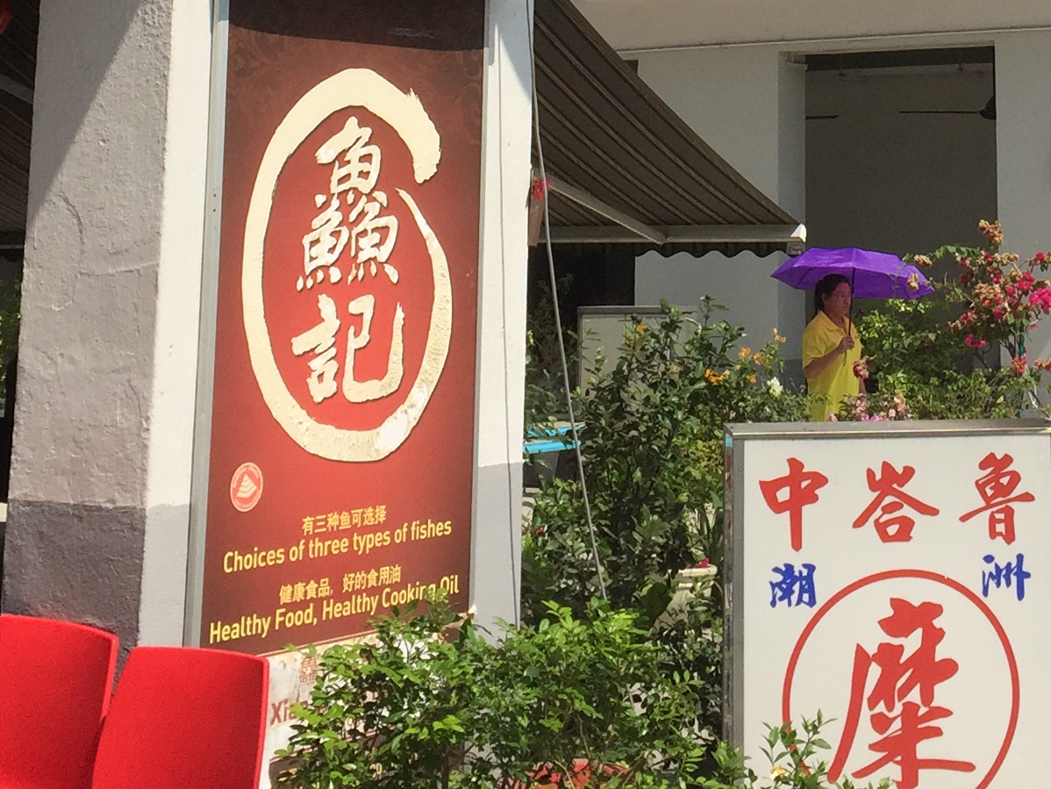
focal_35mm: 79
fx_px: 2399
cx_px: 814
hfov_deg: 24.4
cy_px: -252
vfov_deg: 17.5
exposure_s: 1/3300
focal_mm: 4.15
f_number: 2.2
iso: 32
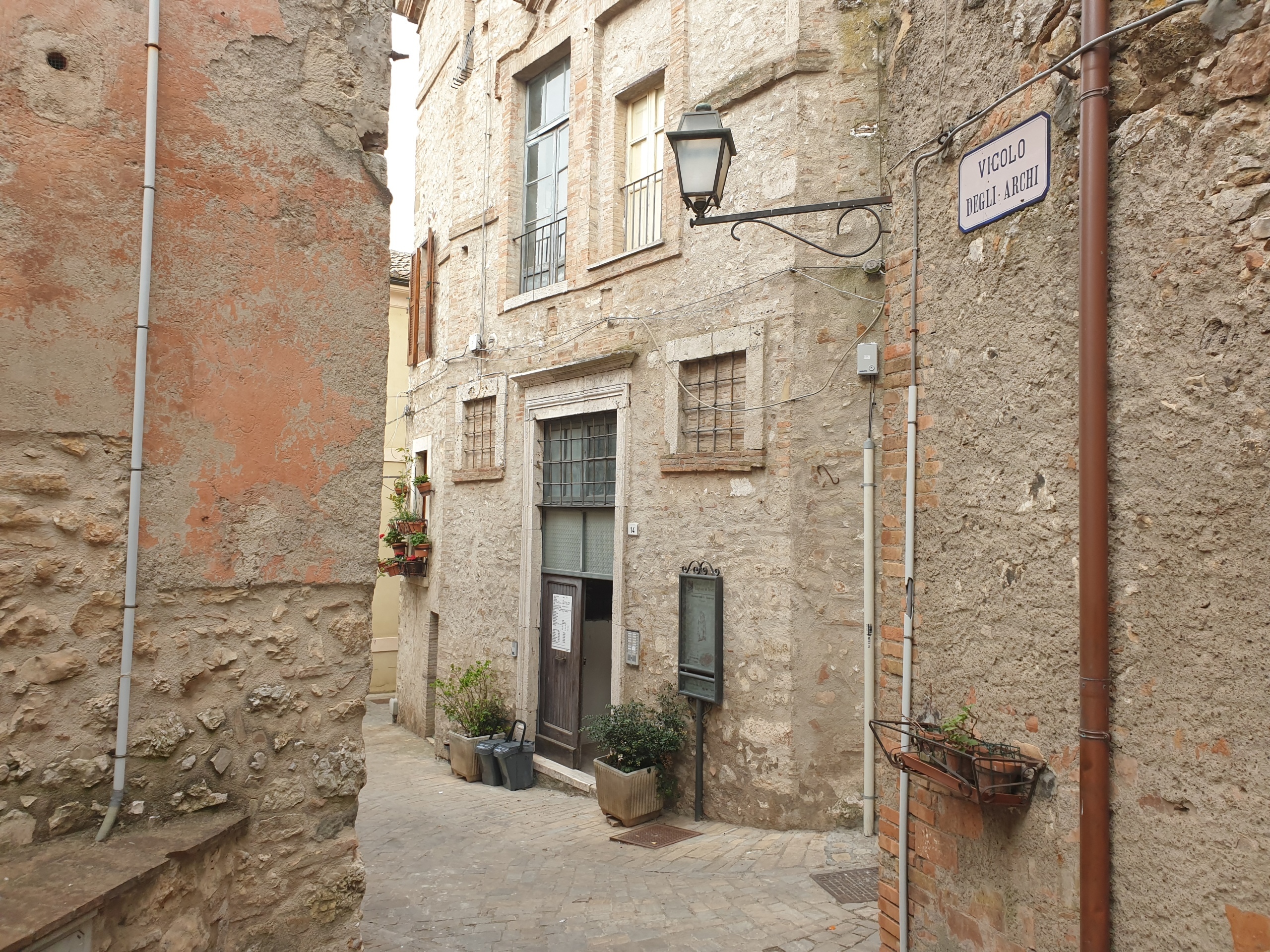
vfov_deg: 53.1
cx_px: 635
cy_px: 476
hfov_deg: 67.3
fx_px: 954
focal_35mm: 26
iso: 64
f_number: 2.4
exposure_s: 1/100
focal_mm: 4.3
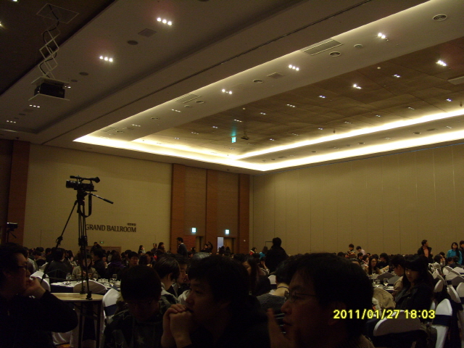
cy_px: 174
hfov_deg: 52.6
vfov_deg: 40.7
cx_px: 232
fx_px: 469
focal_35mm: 35
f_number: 2.8
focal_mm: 7.8
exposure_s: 1/30
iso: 200
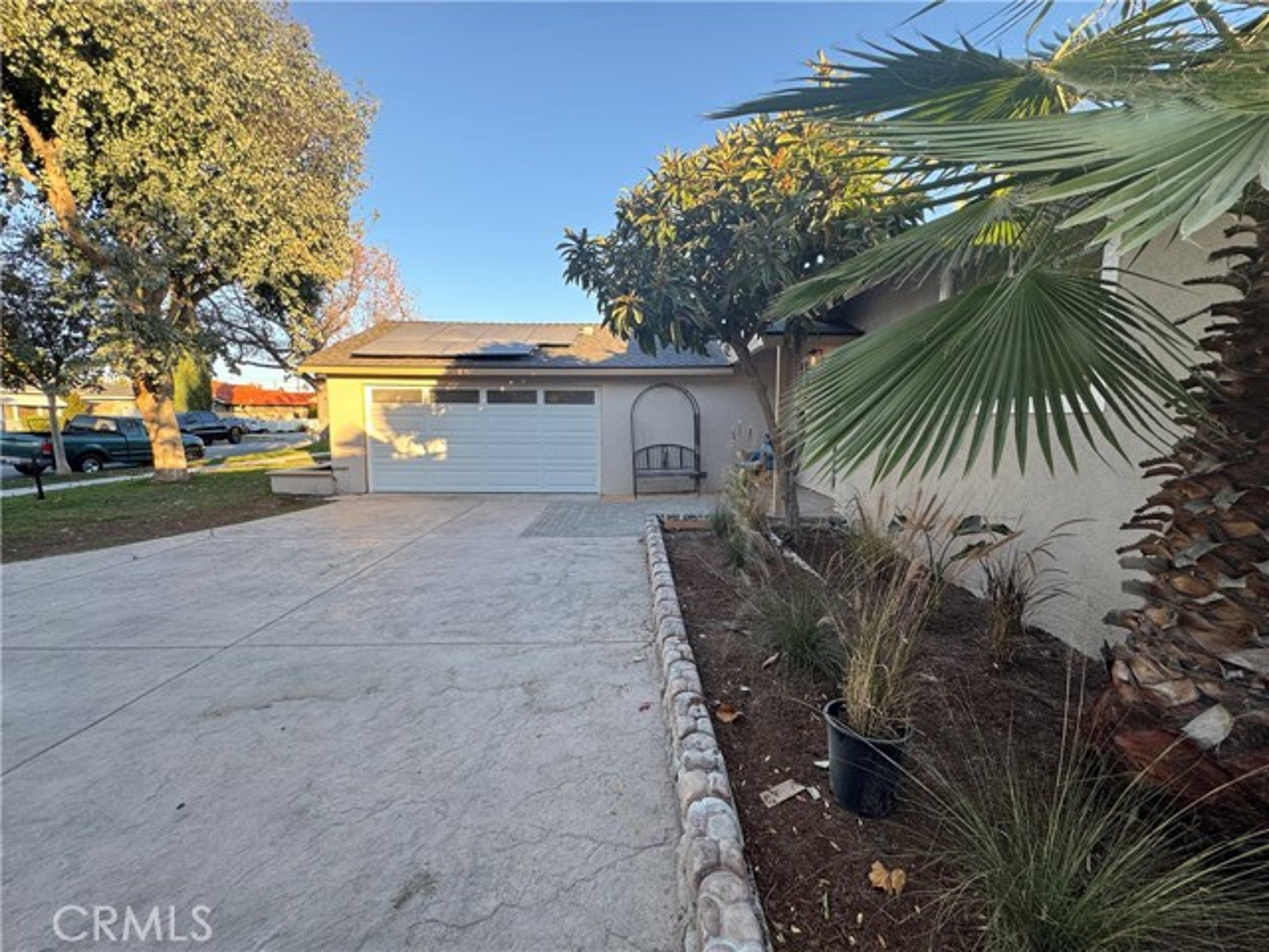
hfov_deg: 102.1
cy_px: 476
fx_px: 513
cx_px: 634
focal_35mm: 14
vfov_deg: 85.7
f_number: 2.2
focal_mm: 2.22
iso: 40
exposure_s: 1/99
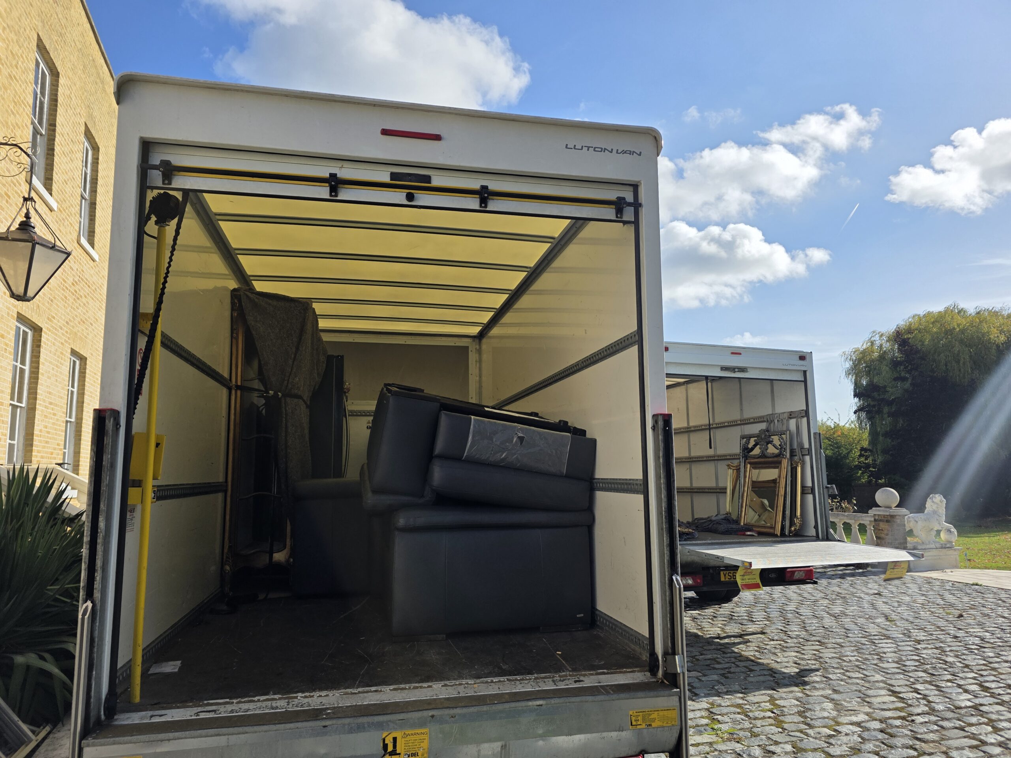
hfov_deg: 73.9
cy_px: 379
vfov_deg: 58.9
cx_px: 506
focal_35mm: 23
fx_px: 672
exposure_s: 1/7333
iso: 80
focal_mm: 6.3
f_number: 1.7
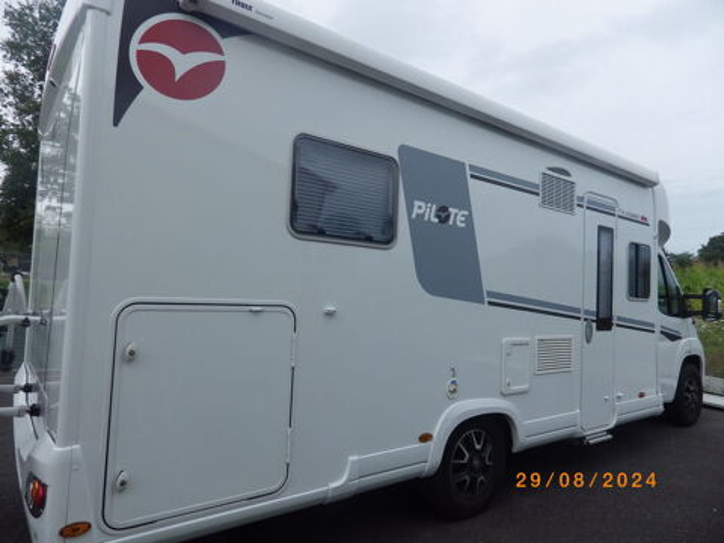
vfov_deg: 61.1
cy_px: 272
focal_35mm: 22
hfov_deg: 76.4
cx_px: 362
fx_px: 460
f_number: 3.1
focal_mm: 4
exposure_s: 1/800
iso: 100
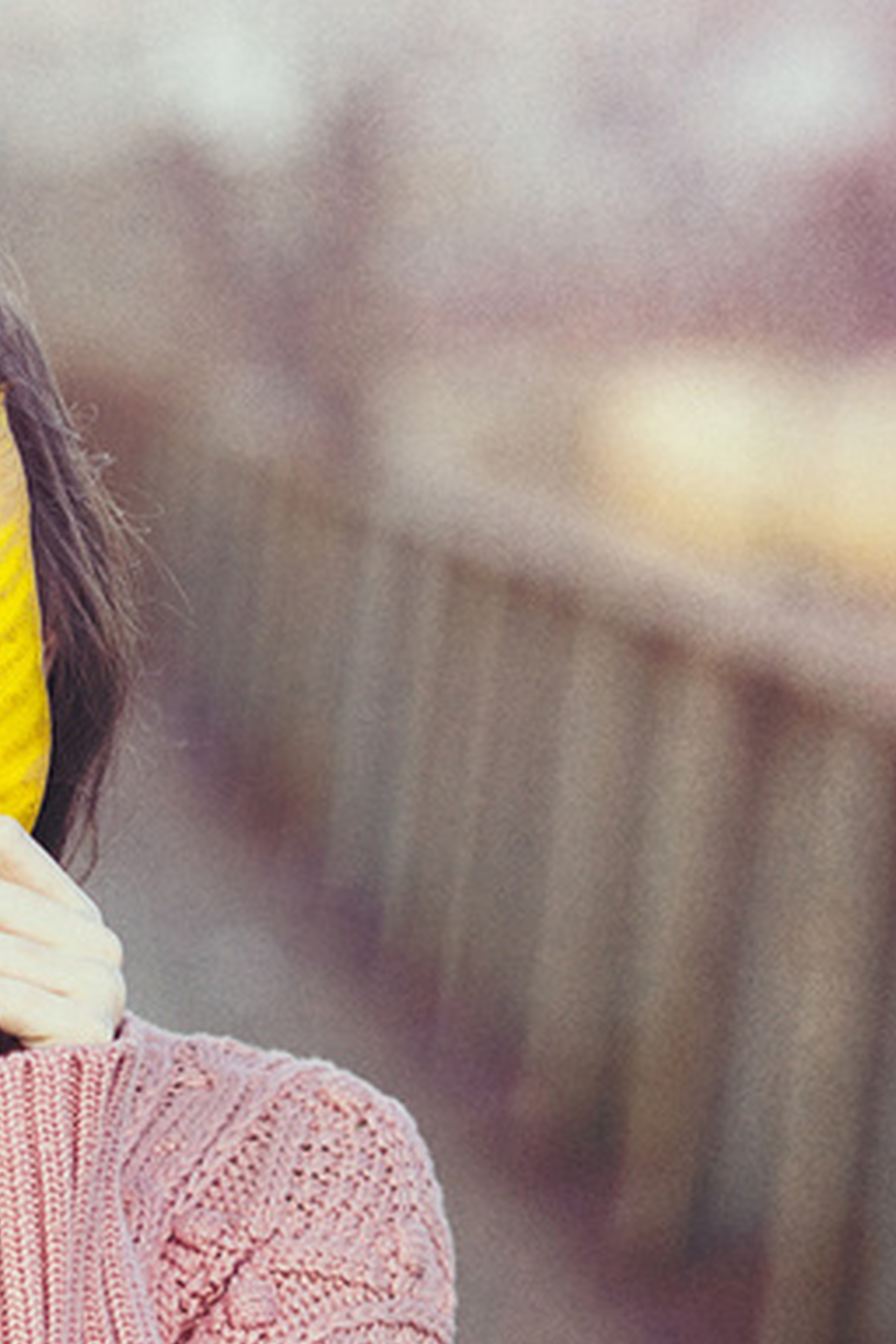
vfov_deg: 5.9
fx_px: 13140
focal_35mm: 352
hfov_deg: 3.9
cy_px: 900
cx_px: -103
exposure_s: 1/500
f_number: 4
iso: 100
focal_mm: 135
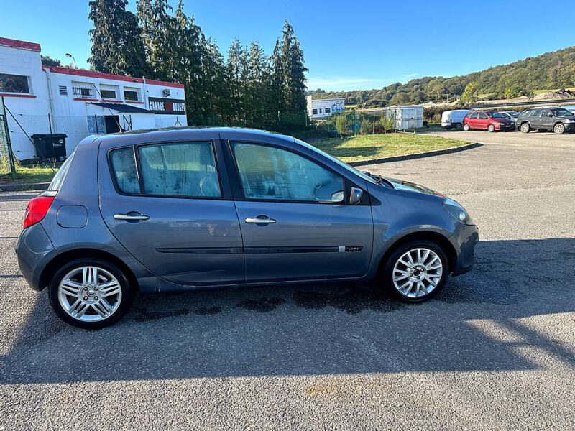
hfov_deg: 71.6
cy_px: 216
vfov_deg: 56.8
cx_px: 288
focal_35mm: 24
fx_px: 399
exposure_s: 1/903
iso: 80
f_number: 1.78
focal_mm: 6.86
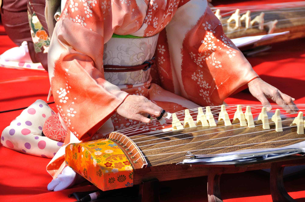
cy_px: 101
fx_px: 1421
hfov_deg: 12.2
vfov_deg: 8.1
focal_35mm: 168
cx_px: 152
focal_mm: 112
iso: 200
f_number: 5.3
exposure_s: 1/2000
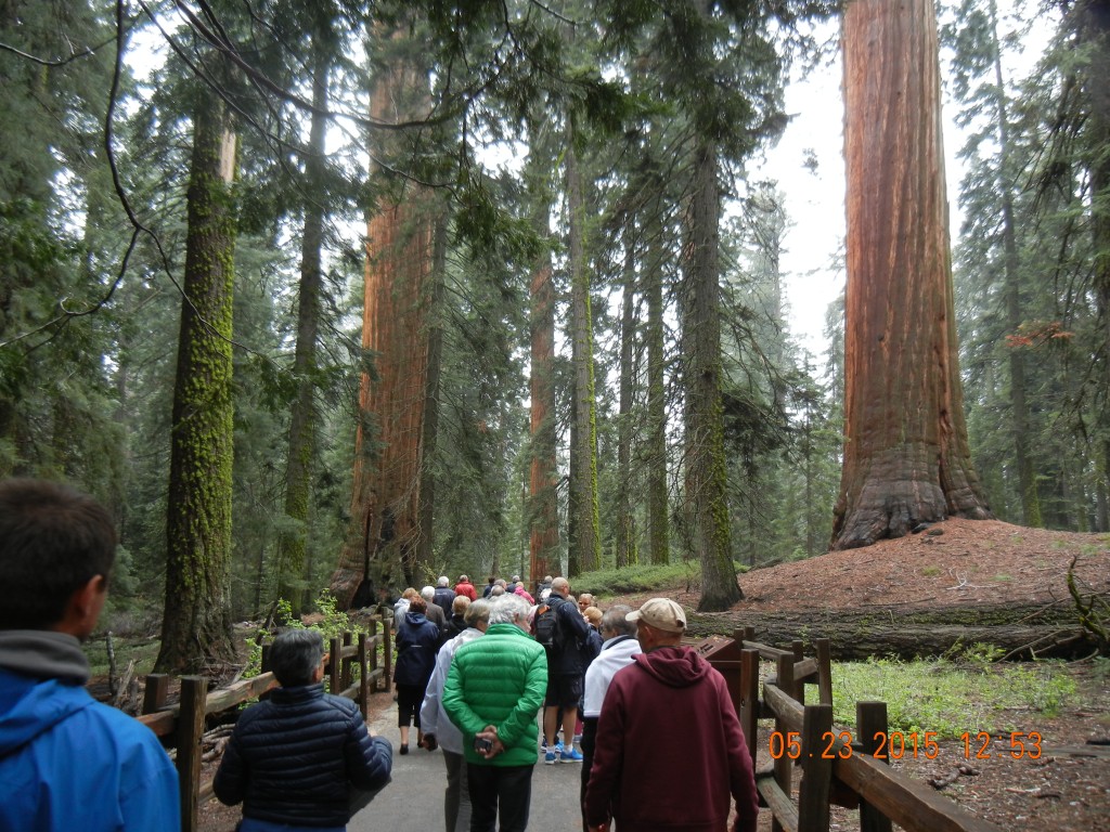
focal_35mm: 30
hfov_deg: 60.0
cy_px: 416
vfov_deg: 46.8
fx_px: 962
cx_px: 555
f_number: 3.5
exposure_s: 1/83
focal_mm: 5.4
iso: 160
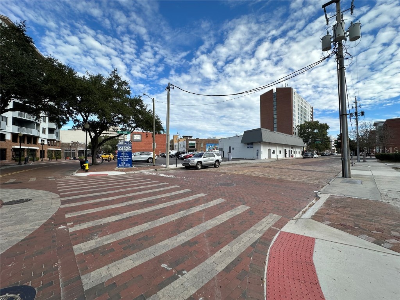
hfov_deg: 102.1
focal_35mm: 14
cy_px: 150
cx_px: 200
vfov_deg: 85.7
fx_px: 162
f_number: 2.2
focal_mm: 2.22
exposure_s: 1/1742
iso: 40
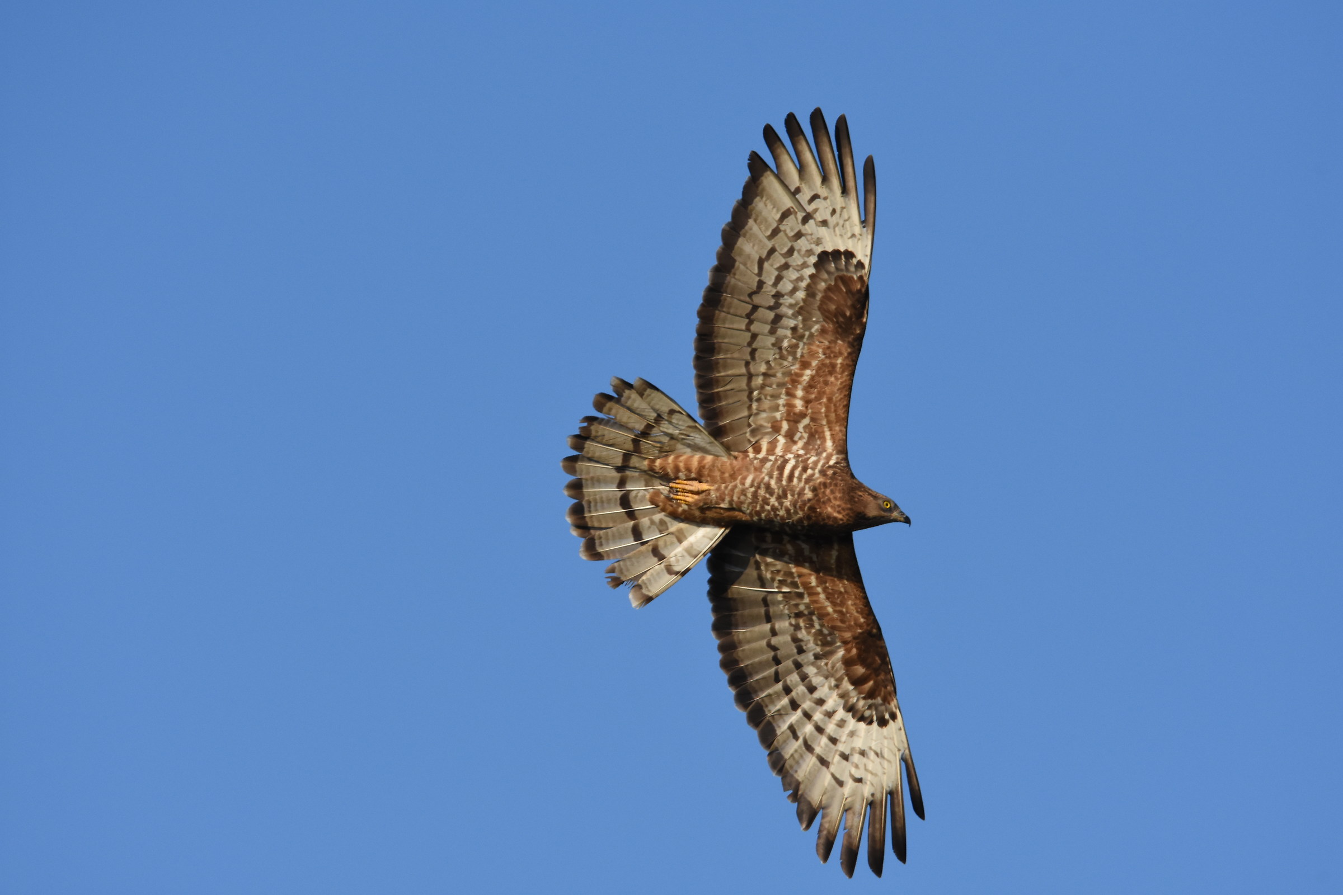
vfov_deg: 1.5
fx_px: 33572
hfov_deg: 2.3
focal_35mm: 900
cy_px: 448
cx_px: 672
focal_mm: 600
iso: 800
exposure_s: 1/1600
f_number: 10
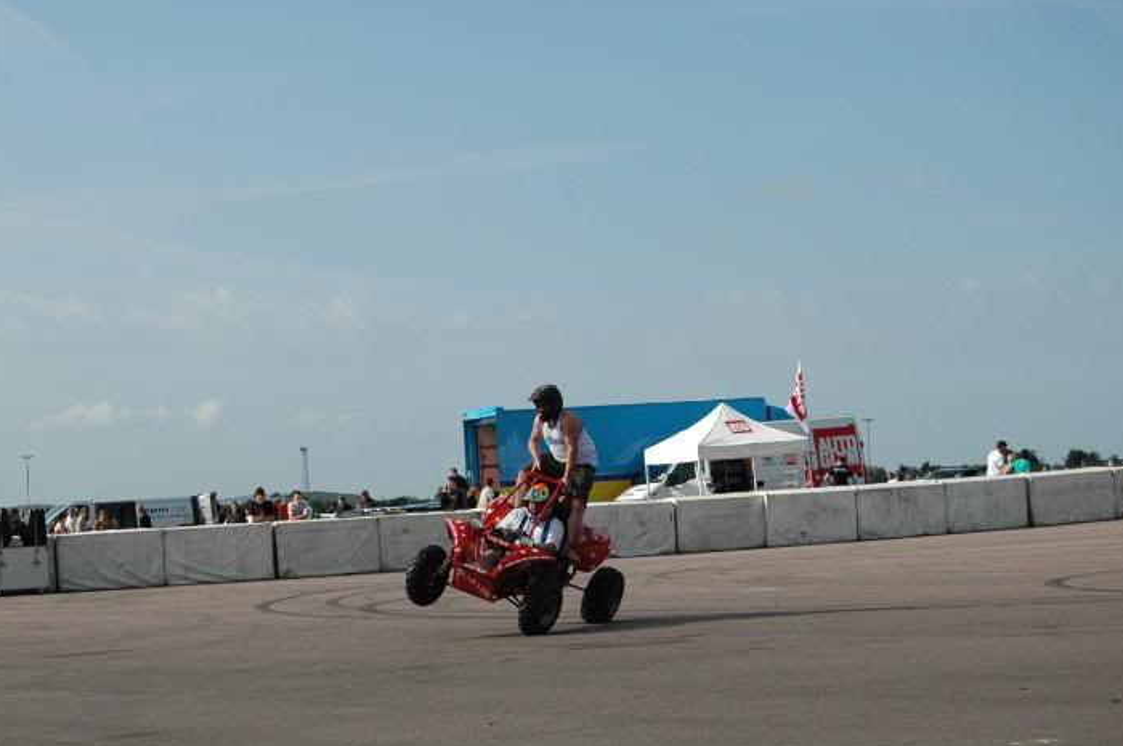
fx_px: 2991
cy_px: 421
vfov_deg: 14.2
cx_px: 505
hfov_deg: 21.3
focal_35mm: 96
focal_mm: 56
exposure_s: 1/2000
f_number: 6.3
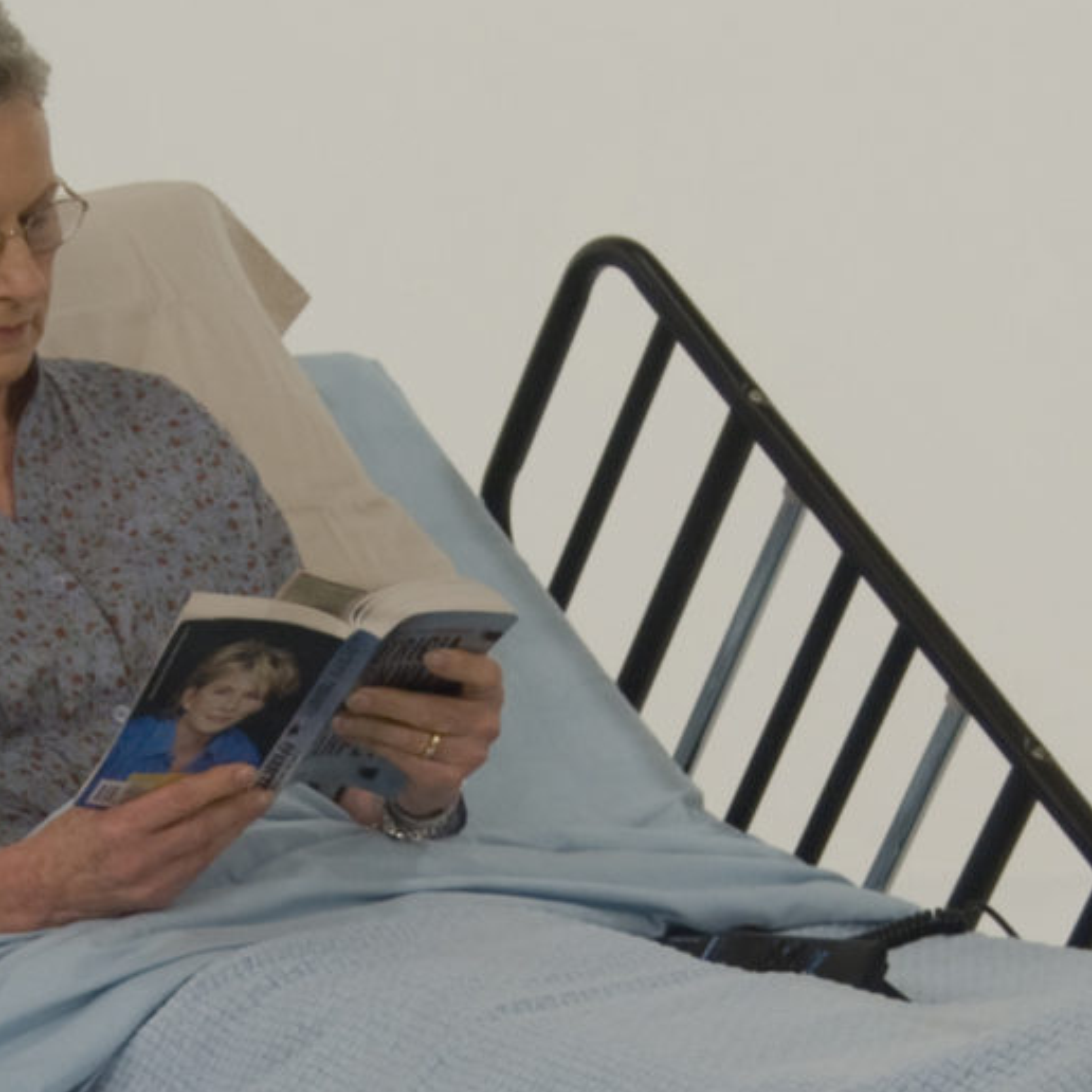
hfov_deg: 9.2
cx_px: 281
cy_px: 1213
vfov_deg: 9.1
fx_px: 6781
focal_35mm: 190
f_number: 4.2
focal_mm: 30
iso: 200
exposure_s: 1/50
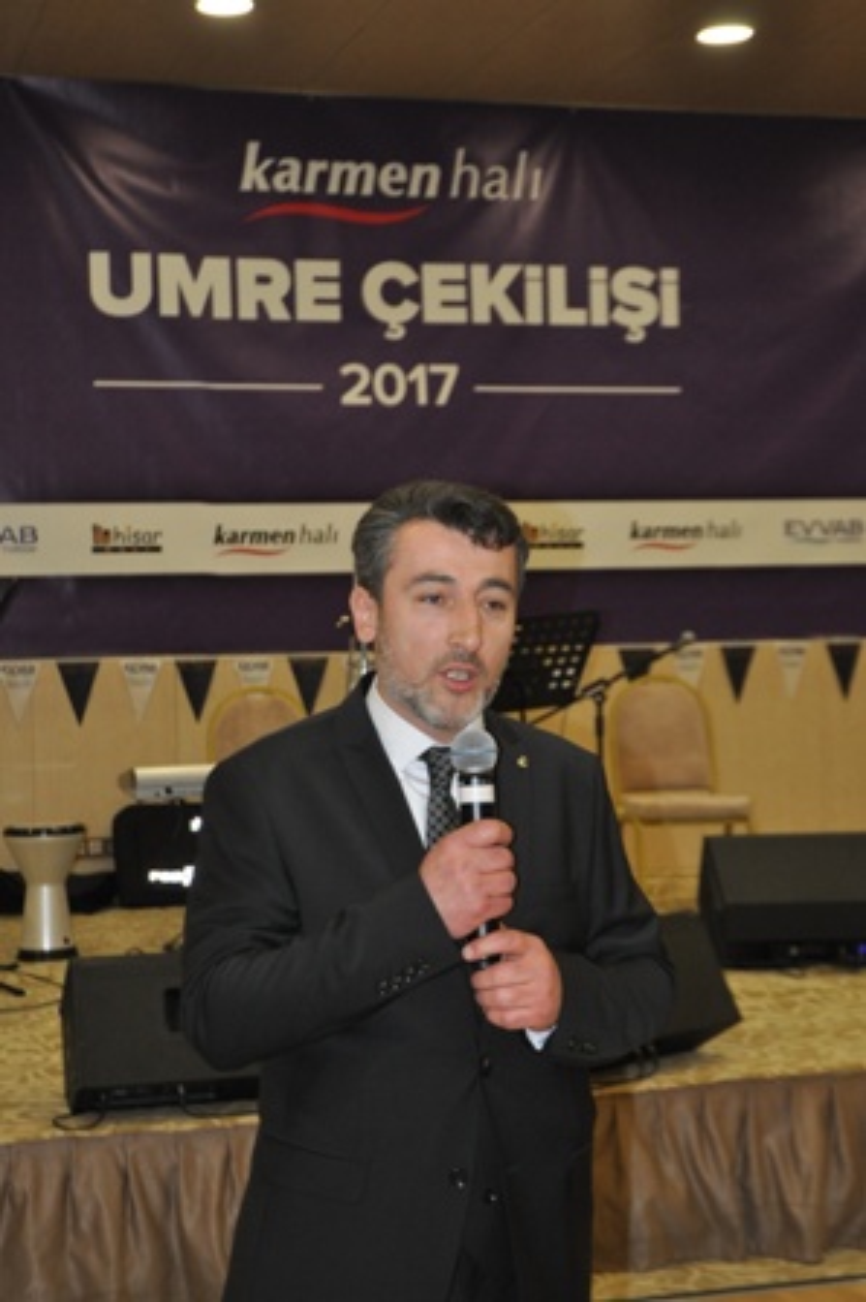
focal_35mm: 66
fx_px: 2385
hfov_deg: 20.6
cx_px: 433
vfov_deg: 30.5
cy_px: 651
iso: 800
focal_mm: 44
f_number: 4.2
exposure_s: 1/60
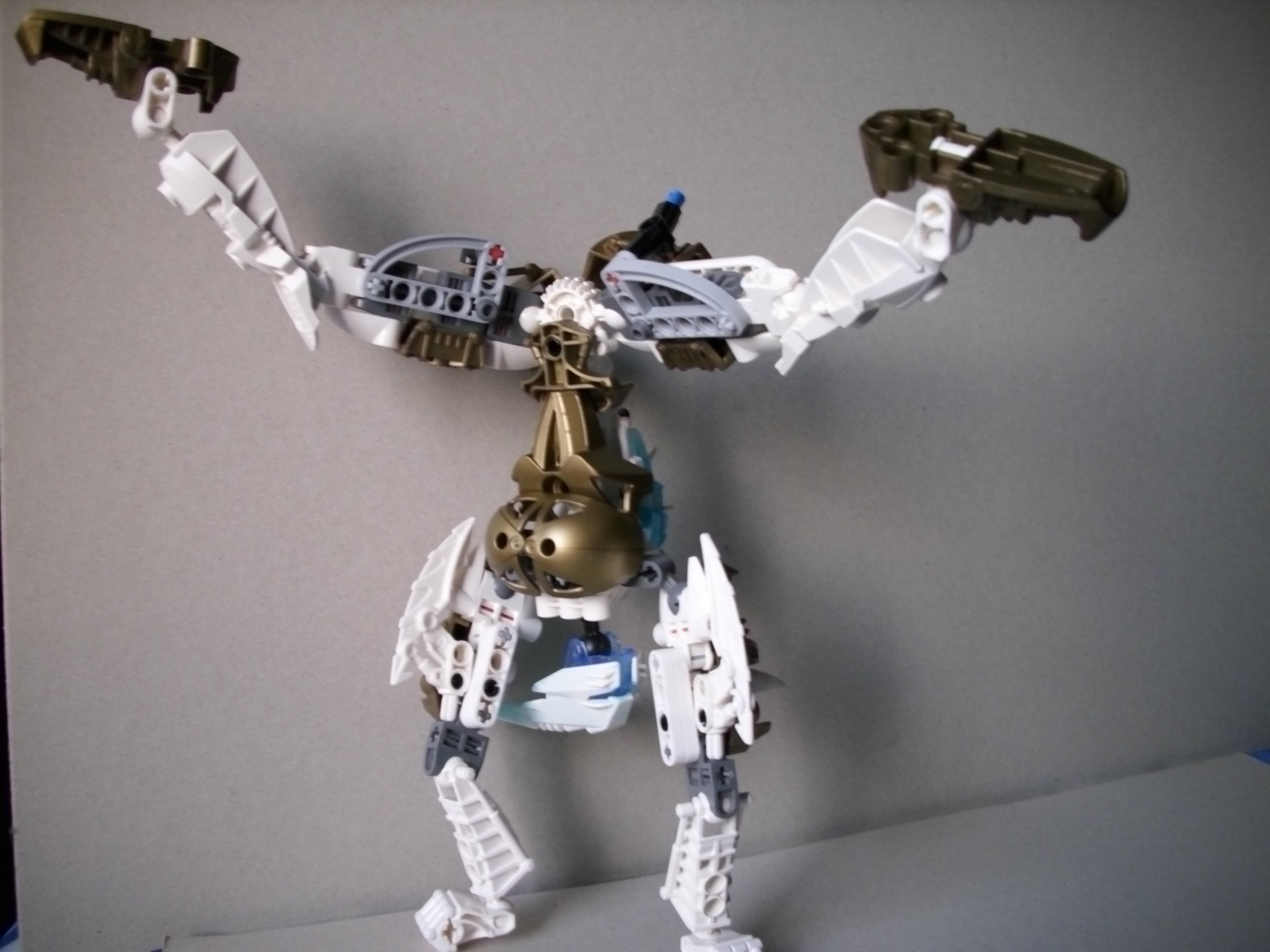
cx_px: 635
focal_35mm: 31
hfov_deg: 58.4
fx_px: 1137
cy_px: 476
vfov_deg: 45.4
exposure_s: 1/15
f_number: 2.8
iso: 200
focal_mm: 6.2
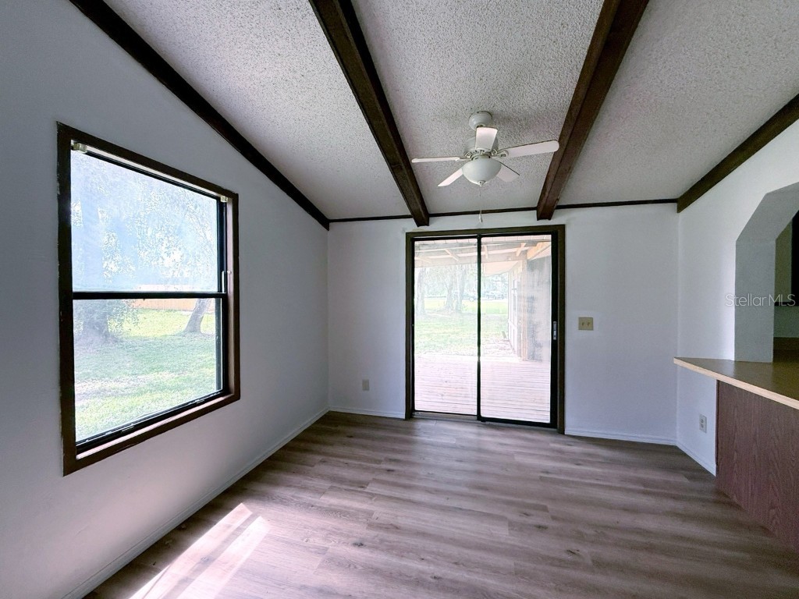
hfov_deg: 102.1
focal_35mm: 14
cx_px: 400
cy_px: 300
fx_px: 323
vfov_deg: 85.7
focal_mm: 2.22
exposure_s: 1/99
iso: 125
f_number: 2.2
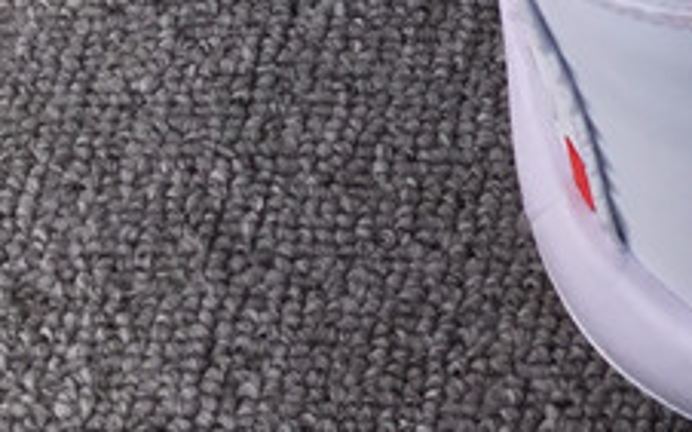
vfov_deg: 9.2
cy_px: -489
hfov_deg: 14.2
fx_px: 2469
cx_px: 1234
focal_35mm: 131
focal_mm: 3.3
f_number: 2.4
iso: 25
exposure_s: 1/259
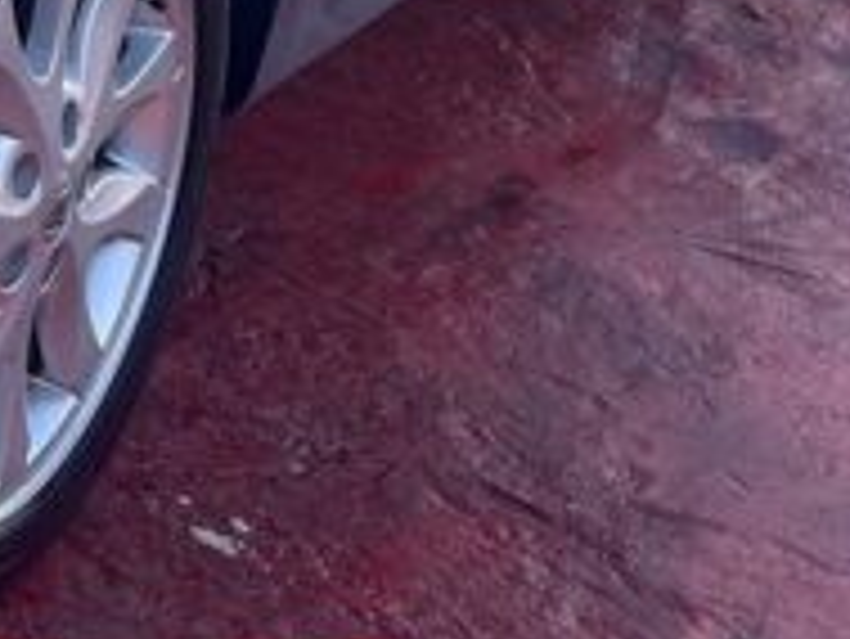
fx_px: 2703
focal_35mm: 110
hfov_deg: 15.8
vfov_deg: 12.7
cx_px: -585
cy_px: -369
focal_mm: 4.2
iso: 32
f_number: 1.6
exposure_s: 1/842
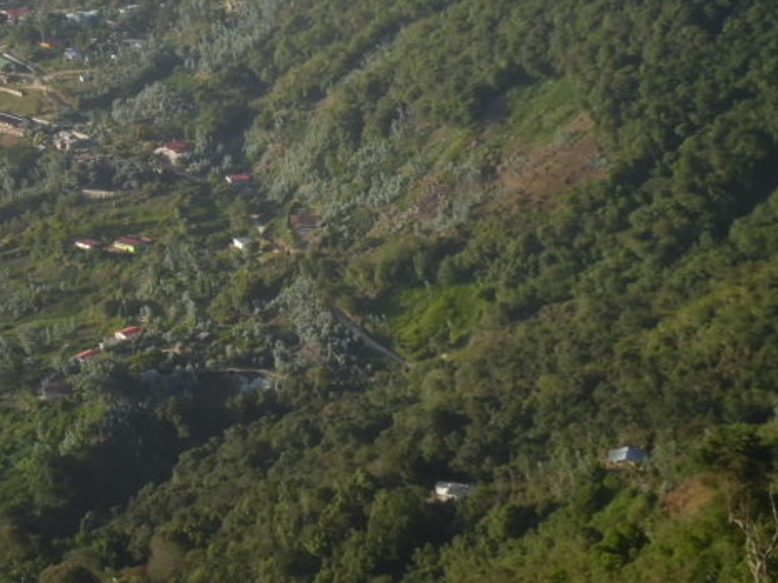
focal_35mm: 100
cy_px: 190
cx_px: 278
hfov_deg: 19.6
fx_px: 2247
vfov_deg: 14.8
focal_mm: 13
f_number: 4.4
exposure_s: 1/200
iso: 64
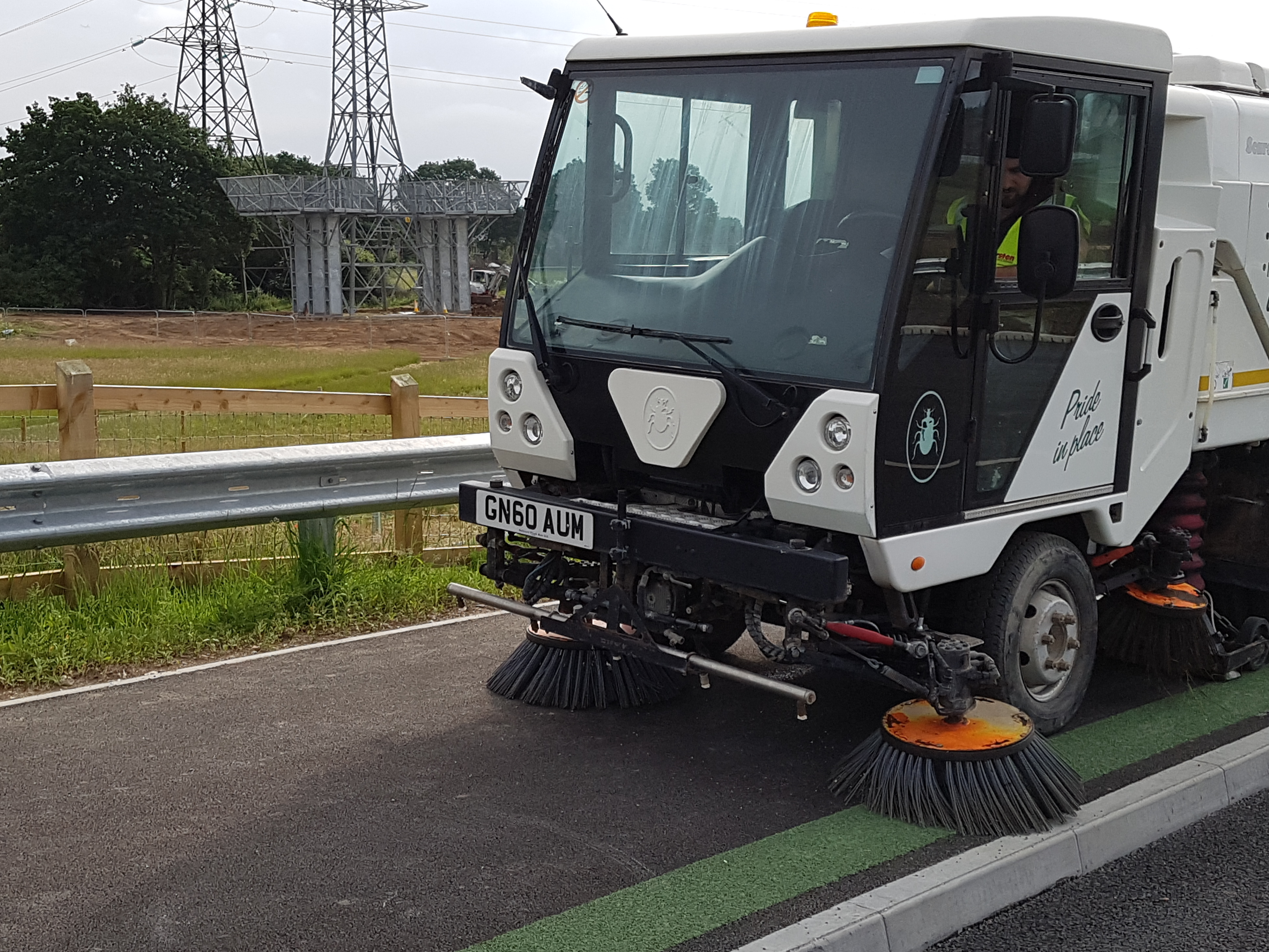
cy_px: 469
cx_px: 650
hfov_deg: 65.3
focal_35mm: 27
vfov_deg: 51.4
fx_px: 990
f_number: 1.7
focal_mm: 4.2
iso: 50
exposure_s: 1/2288
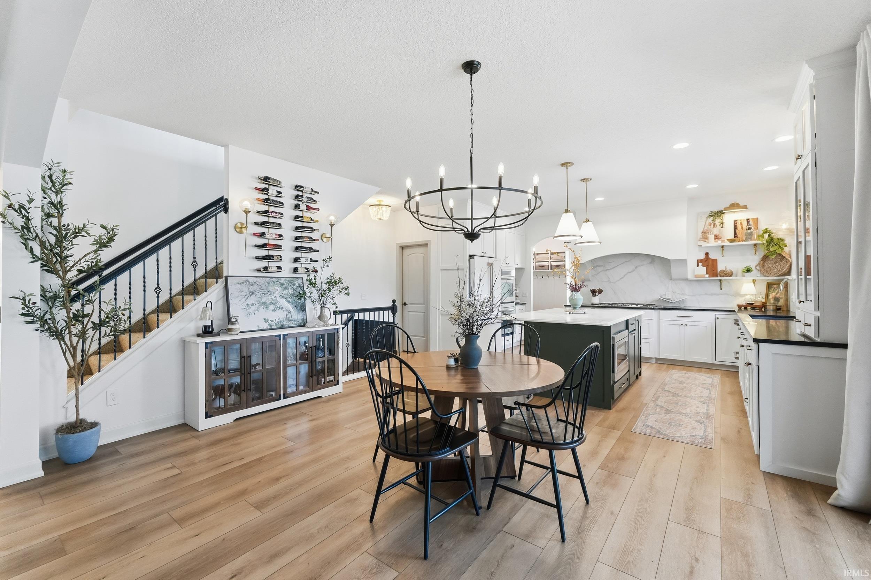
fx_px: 363
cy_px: 290
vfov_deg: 77.3
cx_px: 436
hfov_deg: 100.4
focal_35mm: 15
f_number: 4
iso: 800
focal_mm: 10
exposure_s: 1/1250
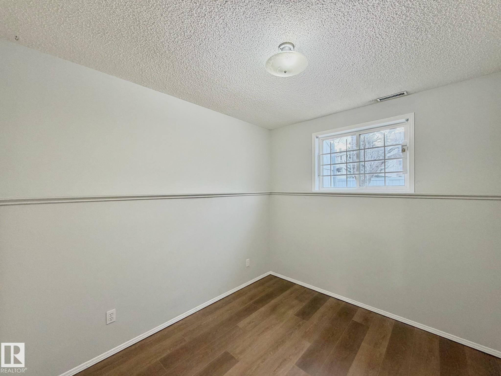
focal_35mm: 14
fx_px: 203
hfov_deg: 102.1
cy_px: 188
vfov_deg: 85.7
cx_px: 250
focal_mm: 2.22
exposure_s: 1/60
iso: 200
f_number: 2.2
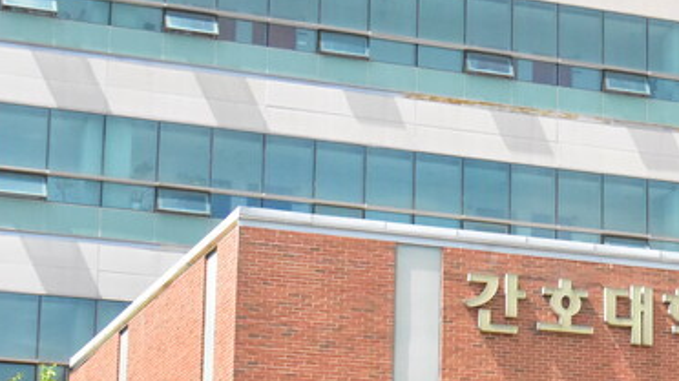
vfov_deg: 8.8
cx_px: 862
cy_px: 324
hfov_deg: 14.9
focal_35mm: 138
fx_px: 2484
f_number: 8
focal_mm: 34
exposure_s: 1/8000
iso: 3200
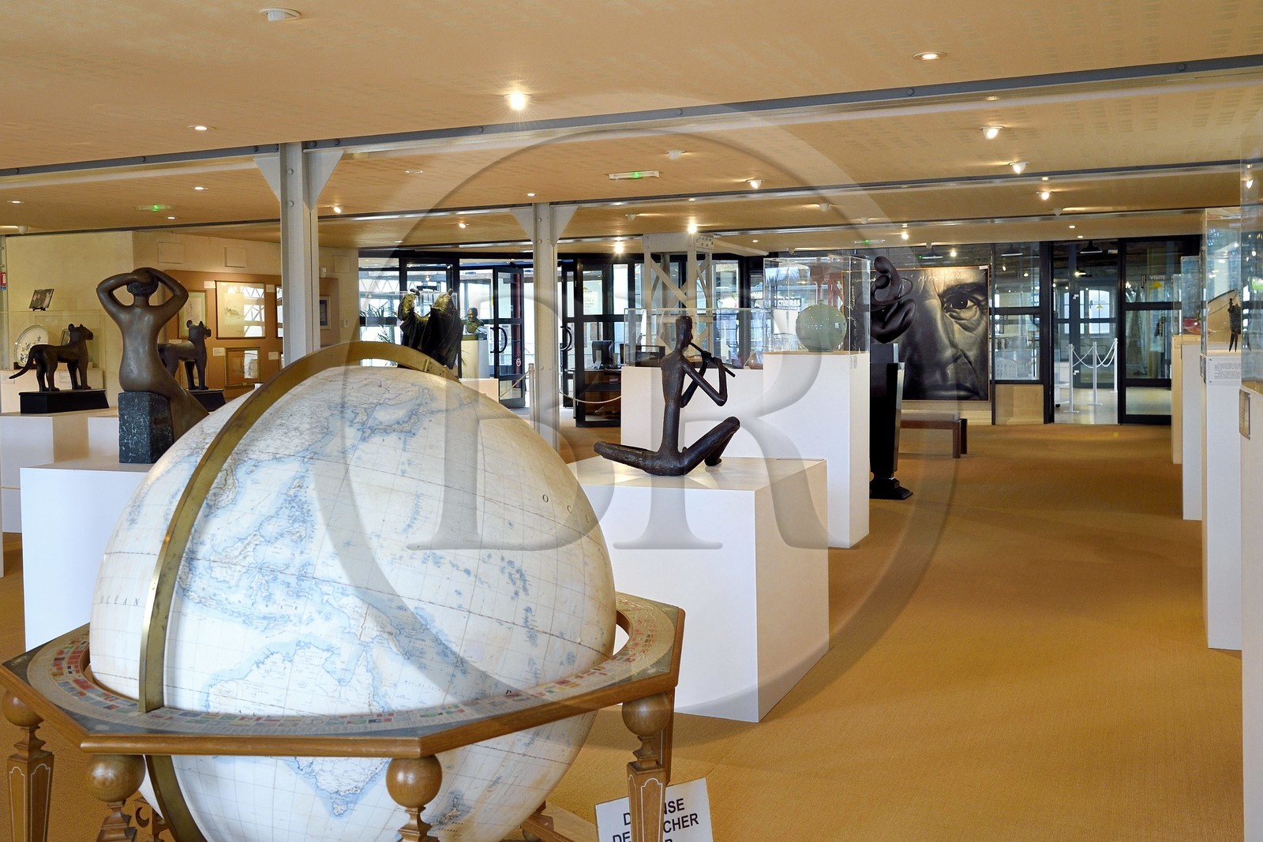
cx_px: 632
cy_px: 421
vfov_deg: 42.3
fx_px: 1088
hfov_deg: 60.3
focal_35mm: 31
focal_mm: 31
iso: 800
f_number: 7.1
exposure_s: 1/50
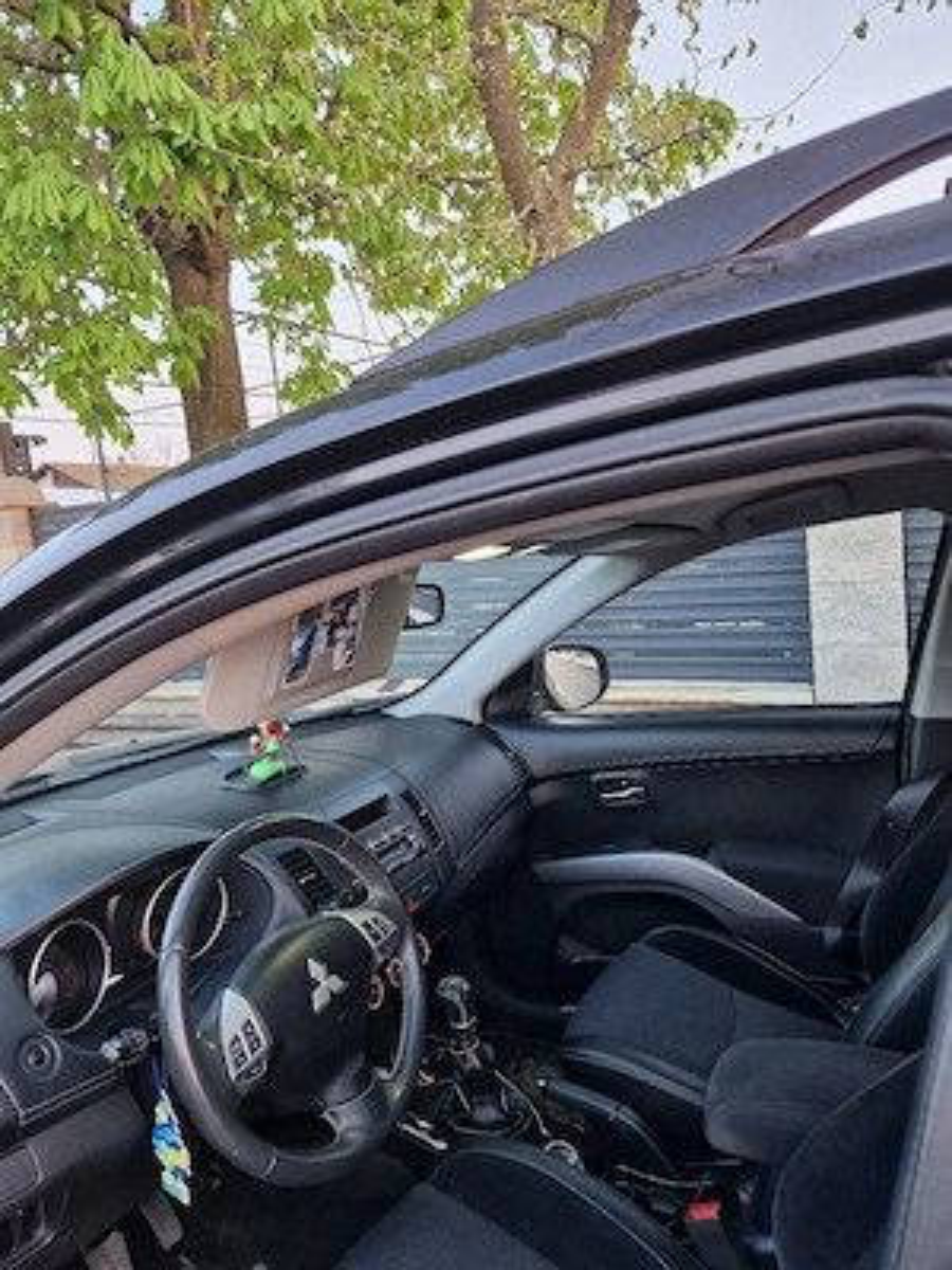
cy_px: 635
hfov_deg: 58.9
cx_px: 476
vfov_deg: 73.9
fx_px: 843
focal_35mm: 23
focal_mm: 5.4
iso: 320
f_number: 1.8
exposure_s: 1/100
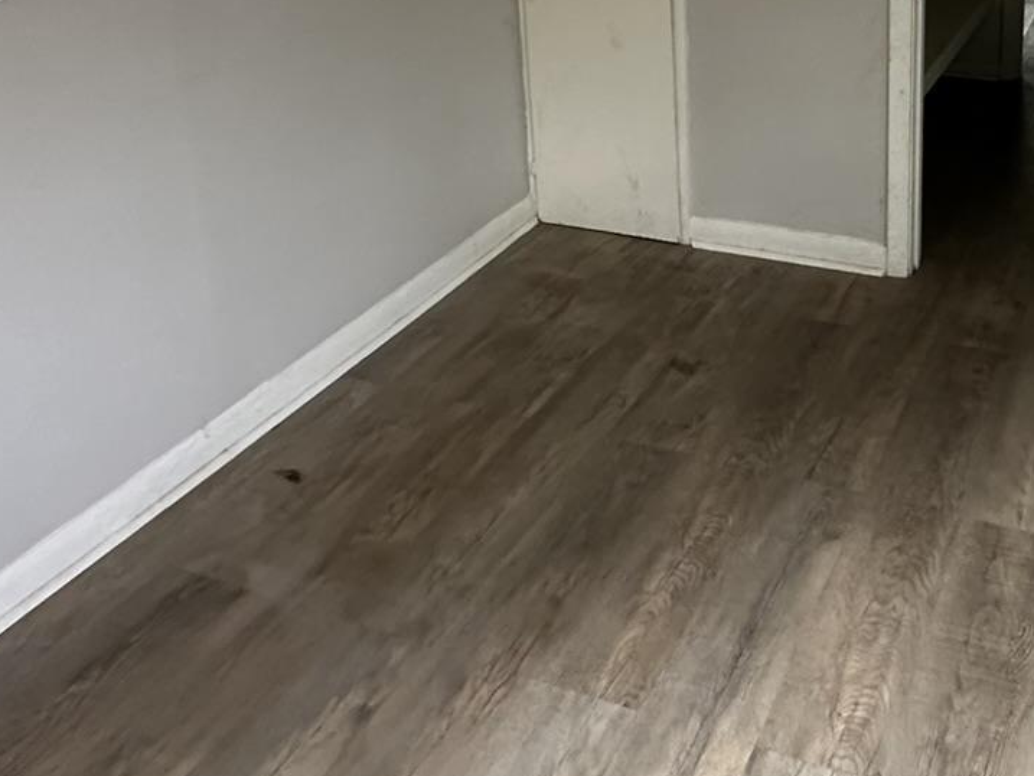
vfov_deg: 32.8
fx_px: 1195
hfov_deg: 45.3
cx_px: 764
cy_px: -10
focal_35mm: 40
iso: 320
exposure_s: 1/60
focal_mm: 2.22
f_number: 2.2
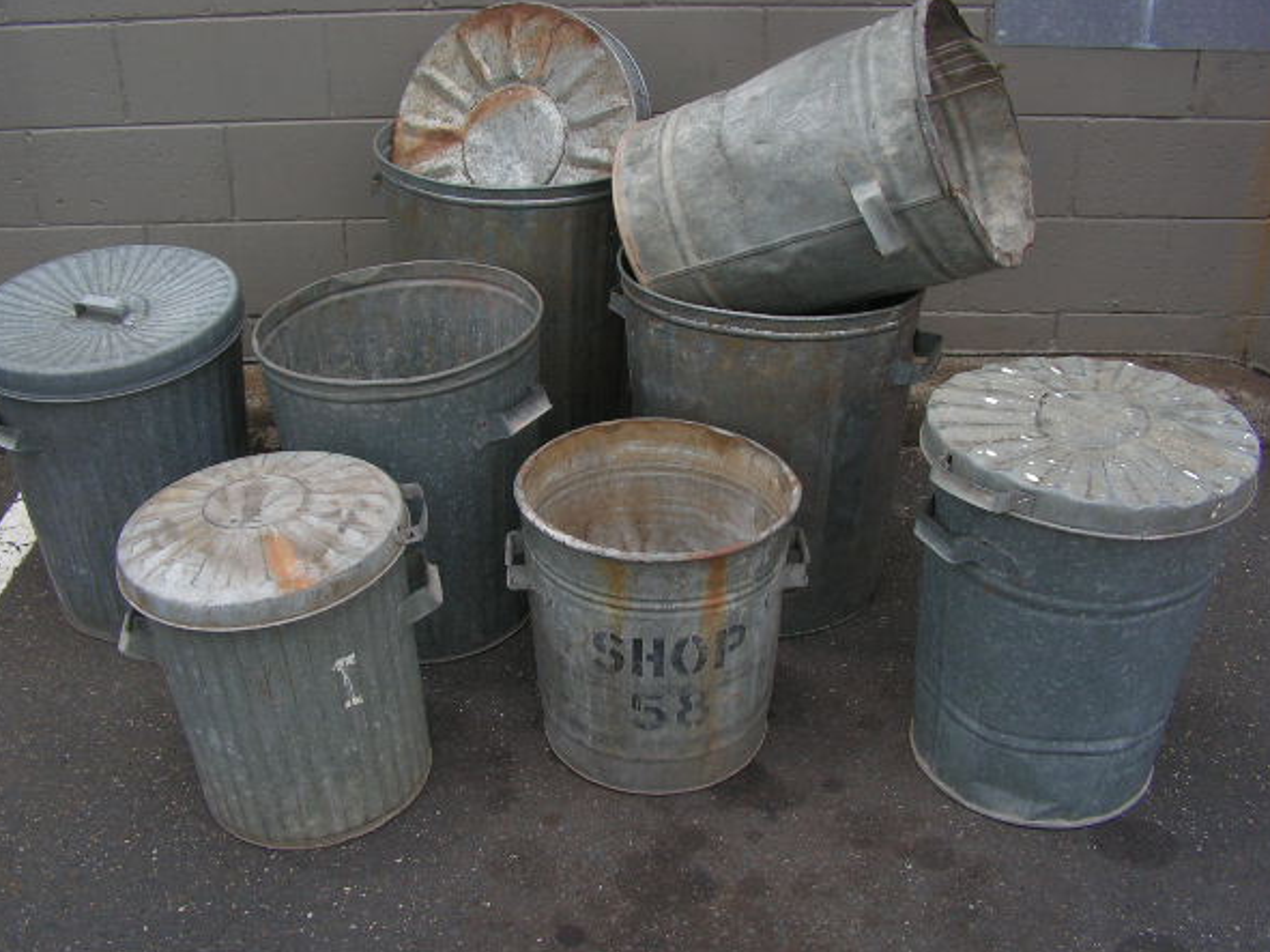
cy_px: 473
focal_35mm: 39
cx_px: 606
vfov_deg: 36.8
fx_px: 1431
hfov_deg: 47.9
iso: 64
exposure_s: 1/500
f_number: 3.2
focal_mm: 6
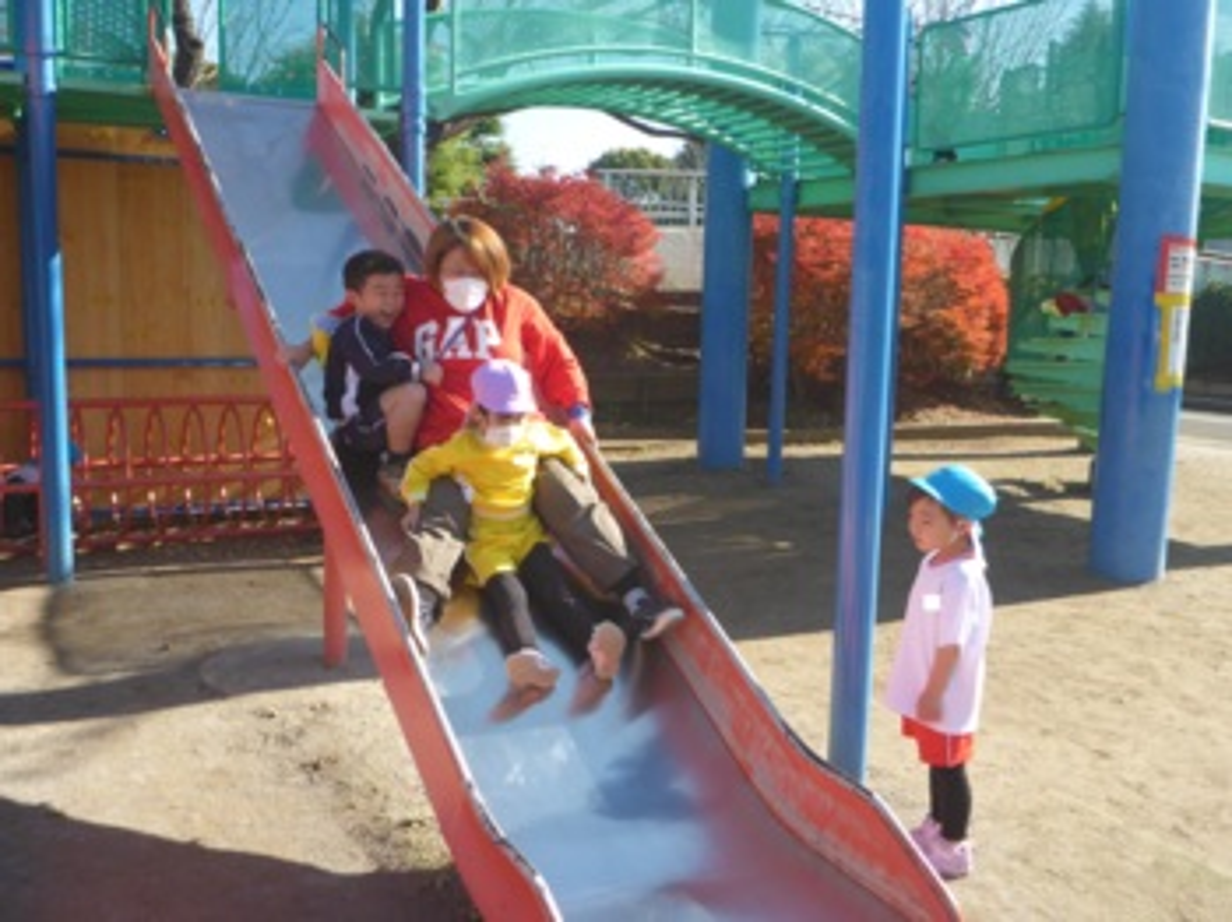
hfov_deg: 56.8
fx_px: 1138
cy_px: 461
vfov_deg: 44.1
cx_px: 616
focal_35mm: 32
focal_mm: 5.5
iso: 100
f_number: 3.5
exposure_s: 1/320
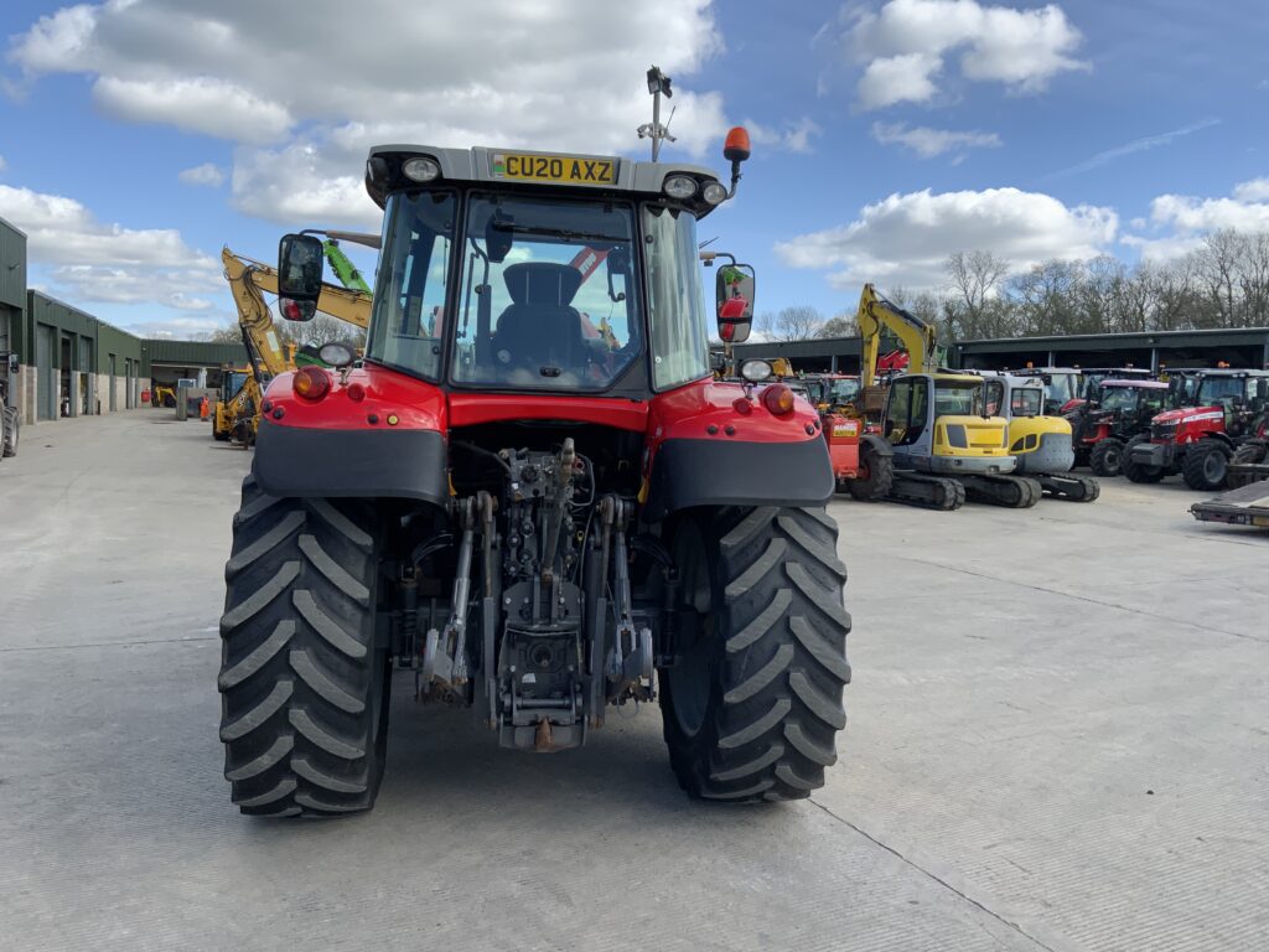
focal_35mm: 29
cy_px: 476
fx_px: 1063
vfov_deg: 48.2
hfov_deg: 61.7
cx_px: 634
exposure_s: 1/1035
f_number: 1.8
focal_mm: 3
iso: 16
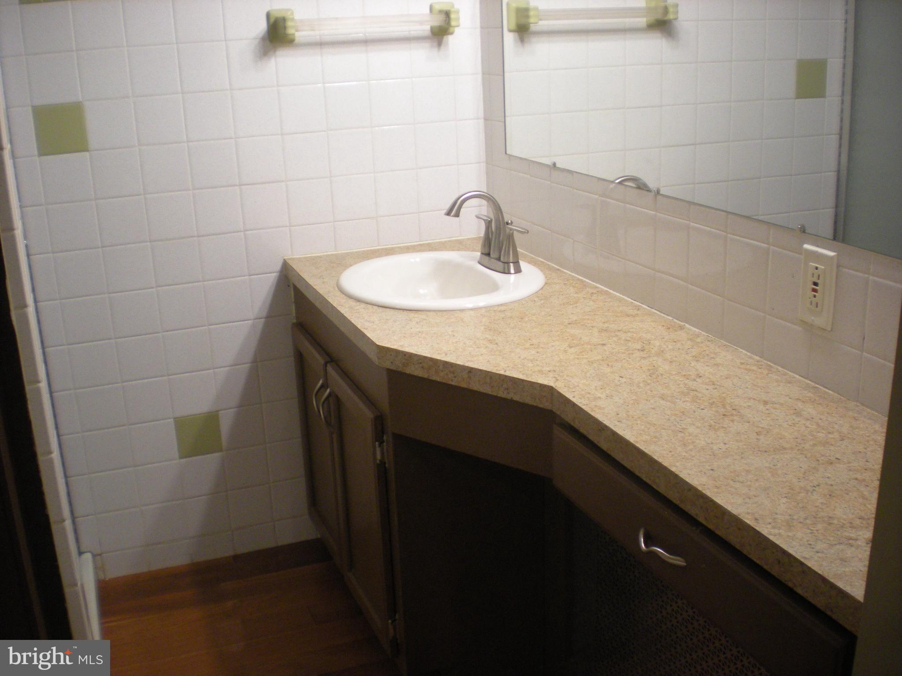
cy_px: 338
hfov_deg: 49.0
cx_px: 451
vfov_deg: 37.7
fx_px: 990
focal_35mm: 38
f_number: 3.1
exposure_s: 1/30.3
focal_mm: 6.3
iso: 200
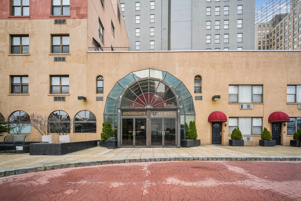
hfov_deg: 104.3
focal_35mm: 14
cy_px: 100
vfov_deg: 81.2
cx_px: 150
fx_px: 117
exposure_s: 1/160
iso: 320
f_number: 8
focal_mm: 14
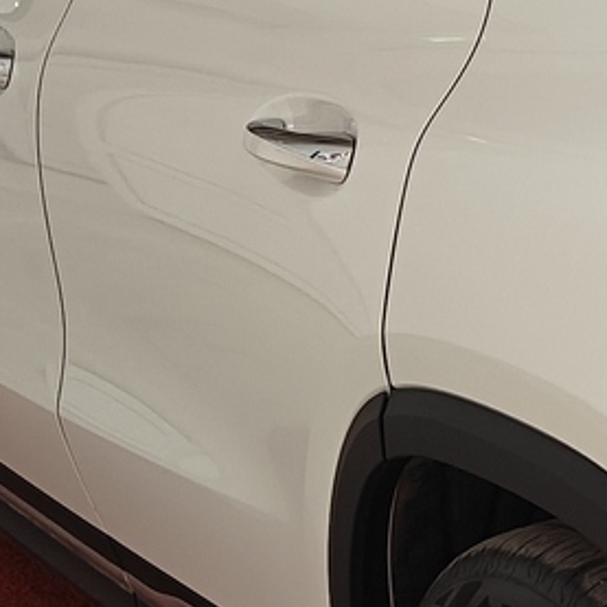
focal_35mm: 124
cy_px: 449
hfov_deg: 13.0
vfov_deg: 14.0
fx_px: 2460
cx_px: 1026
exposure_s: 1/120
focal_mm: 5.59
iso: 80
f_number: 1.8
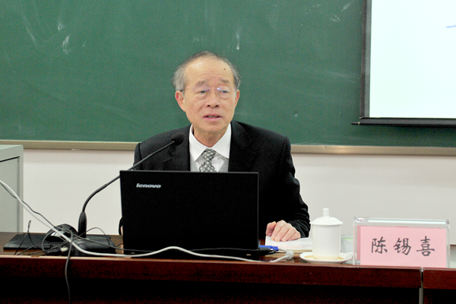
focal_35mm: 56
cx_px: 228
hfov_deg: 35.6
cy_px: 152
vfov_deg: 24.2
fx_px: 709
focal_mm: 56
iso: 800
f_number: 3.5
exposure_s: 1/125
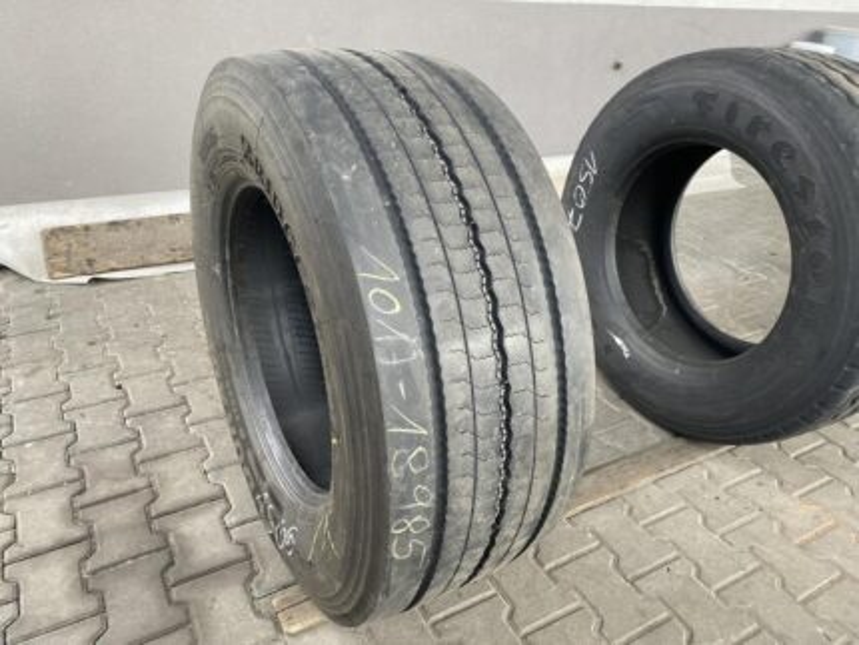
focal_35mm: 26
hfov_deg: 67.3
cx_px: 430
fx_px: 646
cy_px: 322
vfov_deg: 53.1
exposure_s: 1/121
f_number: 1.8
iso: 64
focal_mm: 4.25
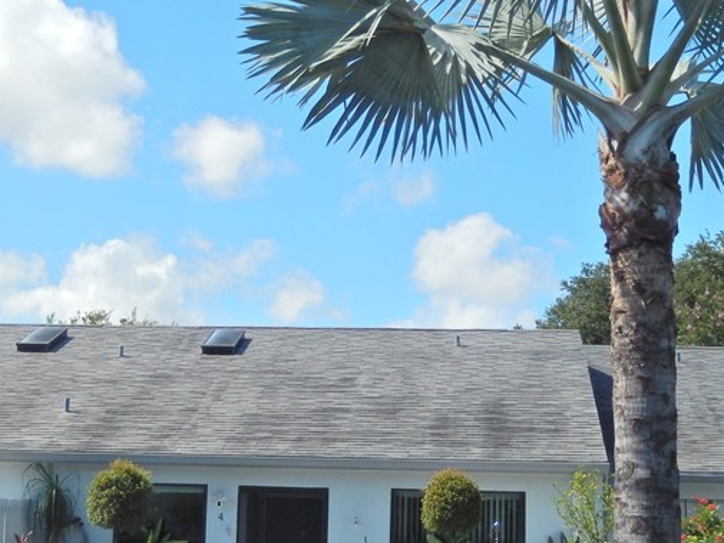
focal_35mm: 73
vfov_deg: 20.2
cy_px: 245
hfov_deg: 26.7
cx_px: 331
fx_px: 1527
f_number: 4
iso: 125
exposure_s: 1/1000
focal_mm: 6.5
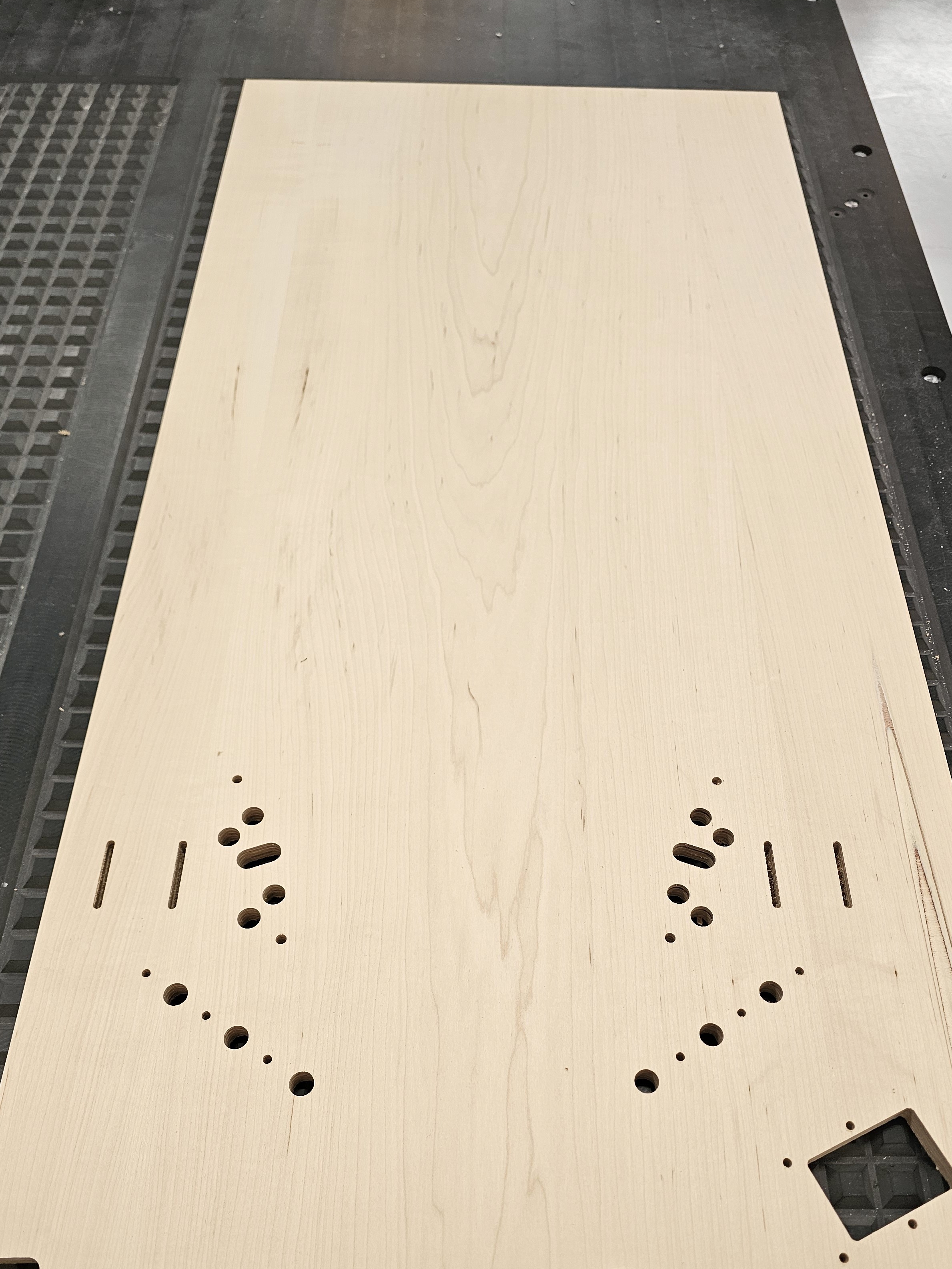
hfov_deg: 48.2
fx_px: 1063
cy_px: 795
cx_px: 517
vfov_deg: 60.8
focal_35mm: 29
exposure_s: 1/120
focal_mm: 6.3
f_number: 1.7
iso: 160
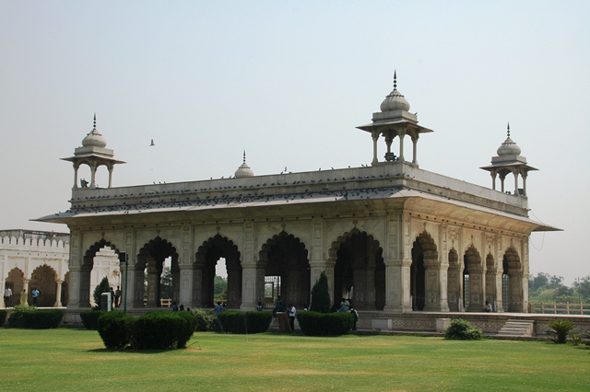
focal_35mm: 57
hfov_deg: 35.1
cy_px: 196
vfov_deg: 23.8
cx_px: 295
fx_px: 934
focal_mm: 38
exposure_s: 1/400
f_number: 11
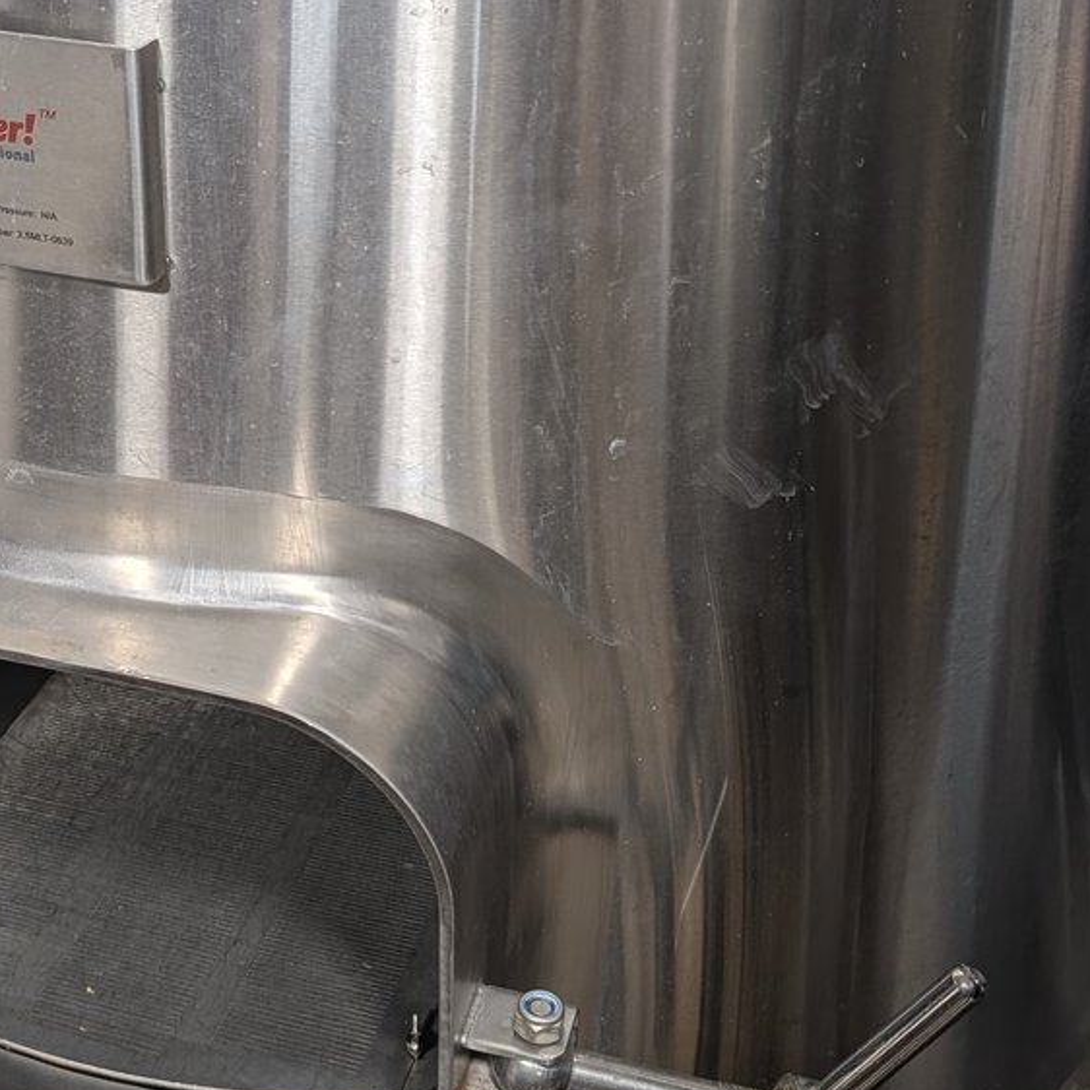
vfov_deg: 29.8
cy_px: 354
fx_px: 2031
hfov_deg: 29.7
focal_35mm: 57
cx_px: 325
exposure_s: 1/70.5
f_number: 1.68
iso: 21
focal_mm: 6.9
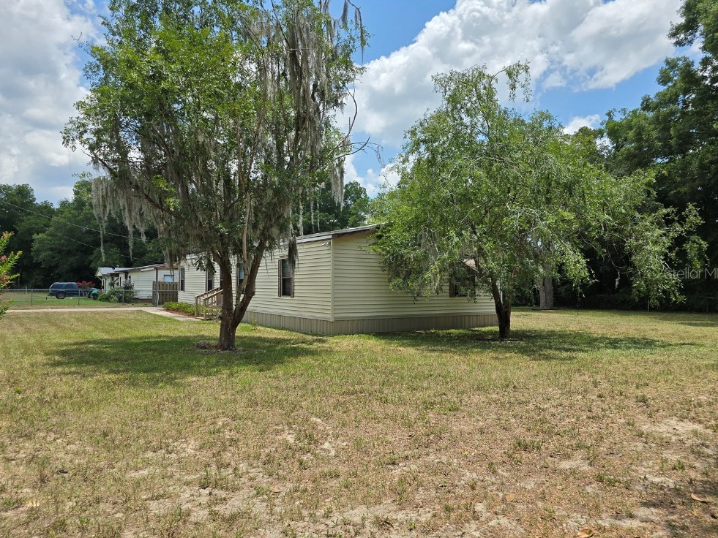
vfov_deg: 56.8
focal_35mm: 24
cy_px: 273
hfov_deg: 71.6
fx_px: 498
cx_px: 359
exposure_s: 1/895
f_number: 1.7
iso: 12
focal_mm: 6.3
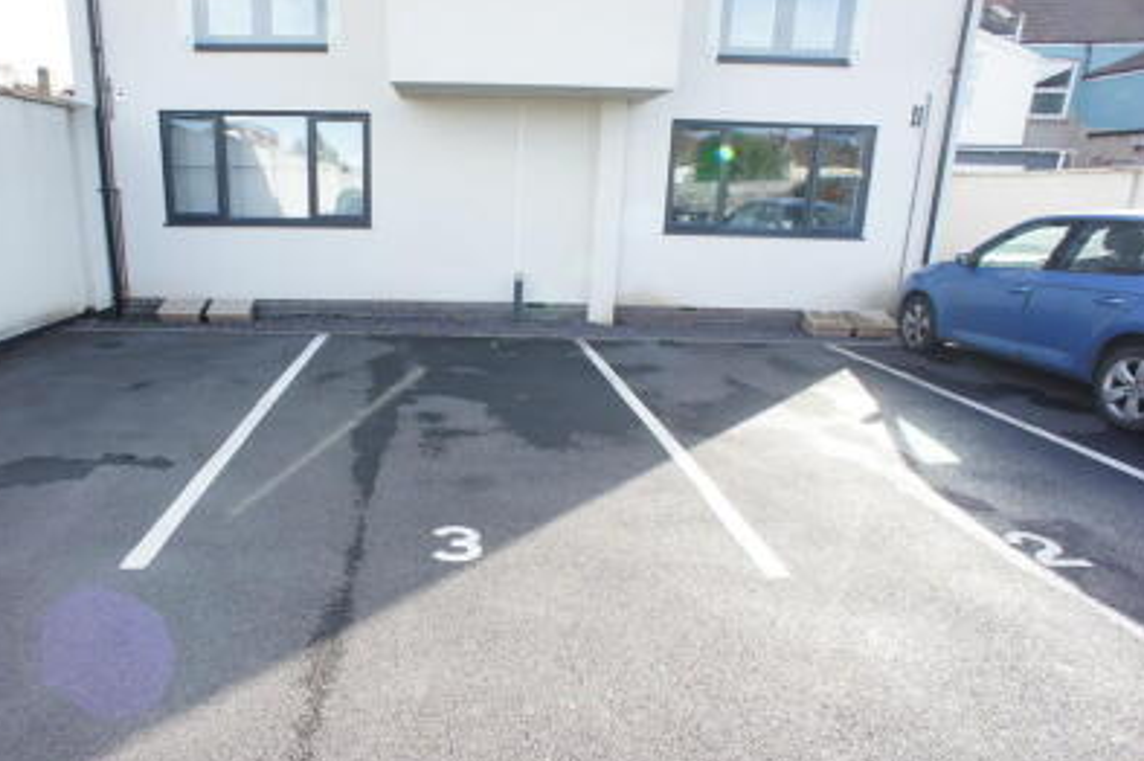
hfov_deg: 63.1
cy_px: 379
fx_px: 921
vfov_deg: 44.9
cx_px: 459
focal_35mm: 29
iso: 200
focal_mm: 16
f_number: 5.6
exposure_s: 1/100
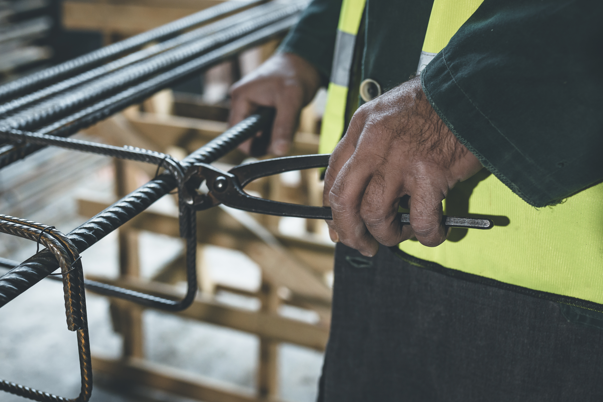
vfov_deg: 29.8
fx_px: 754
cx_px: 255
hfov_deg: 43.5
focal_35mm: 45
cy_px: 255
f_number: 3.2
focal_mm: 35
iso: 400
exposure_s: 1/200
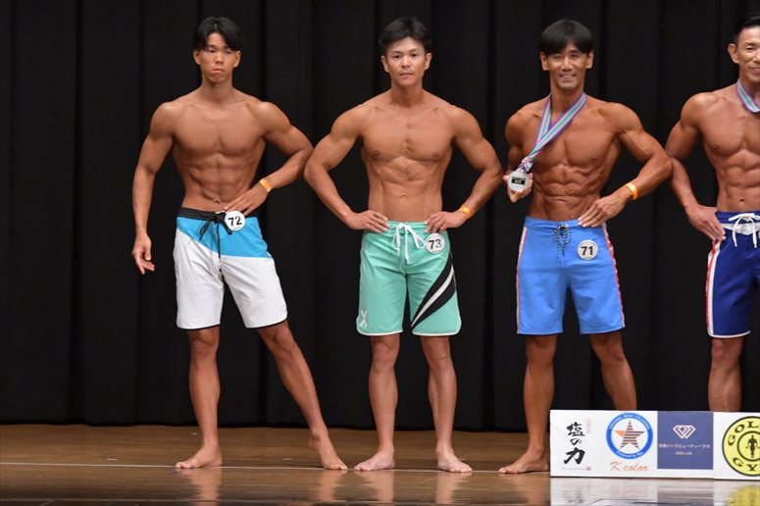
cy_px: 253
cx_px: 380
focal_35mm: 255
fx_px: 5381
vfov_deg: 5.4
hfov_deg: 8.1
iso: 6400
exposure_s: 1/400
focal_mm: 170
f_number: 5.6
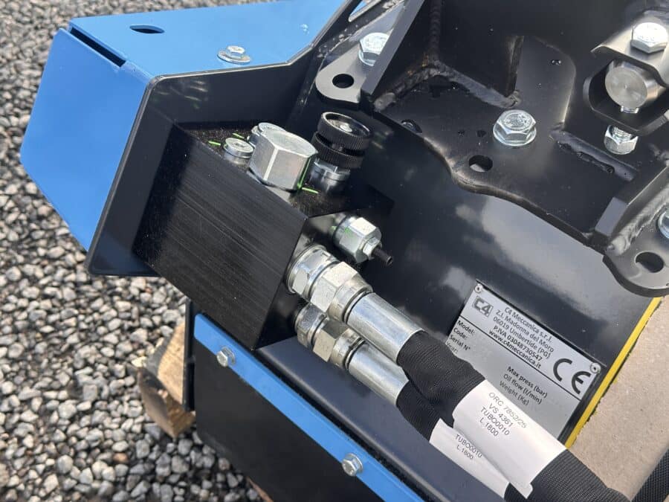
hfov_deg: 39.7
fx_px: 928
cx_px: 334
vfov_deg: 30.3
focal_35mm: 48
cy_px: 251
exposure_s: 1/441
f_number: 1.78
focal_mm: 6.86
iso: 64
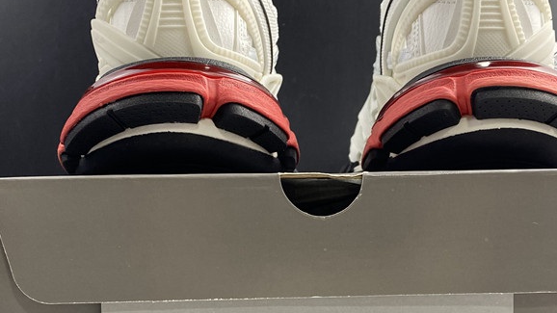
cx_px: 320
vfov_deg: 24.0
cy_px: 250
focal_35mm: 49
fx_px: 724
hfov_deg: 42.0
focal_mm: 4.25
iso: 125
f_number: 1.8
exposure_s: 1/100
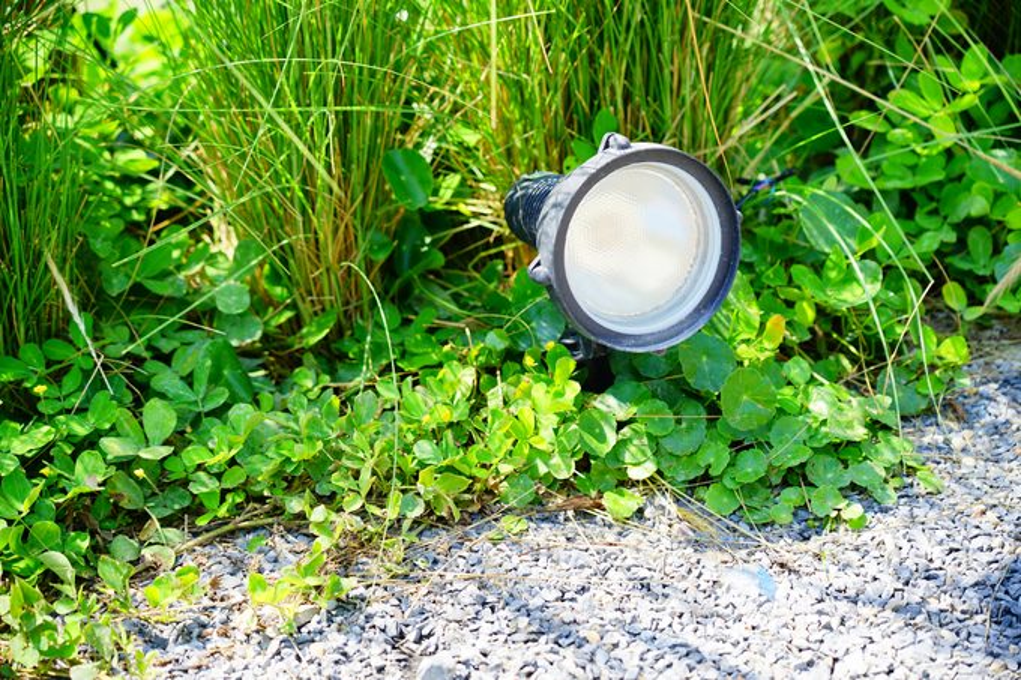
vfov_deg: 17.5
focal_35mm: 78
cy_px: 340
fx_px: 2211
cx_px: 510
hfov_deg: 26.0
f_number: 4
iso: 100
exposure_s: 1/250
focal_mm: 78
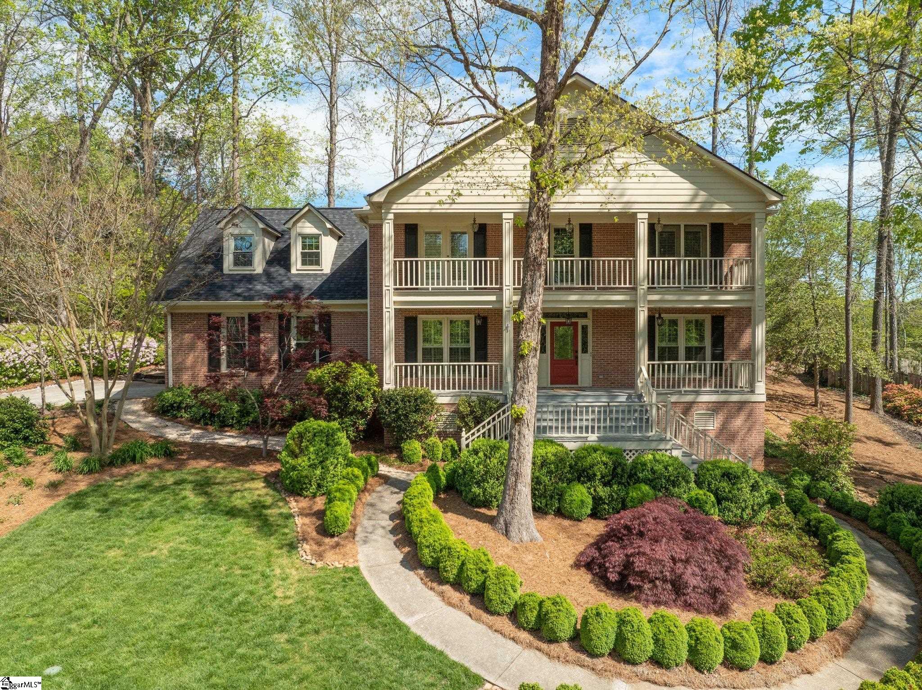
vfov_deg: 56.8
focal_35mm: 24
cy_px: 345
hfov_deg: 71.6
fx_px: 639
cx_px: 461
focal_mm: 12.29
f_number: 4.5
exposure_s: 1/80
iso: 100
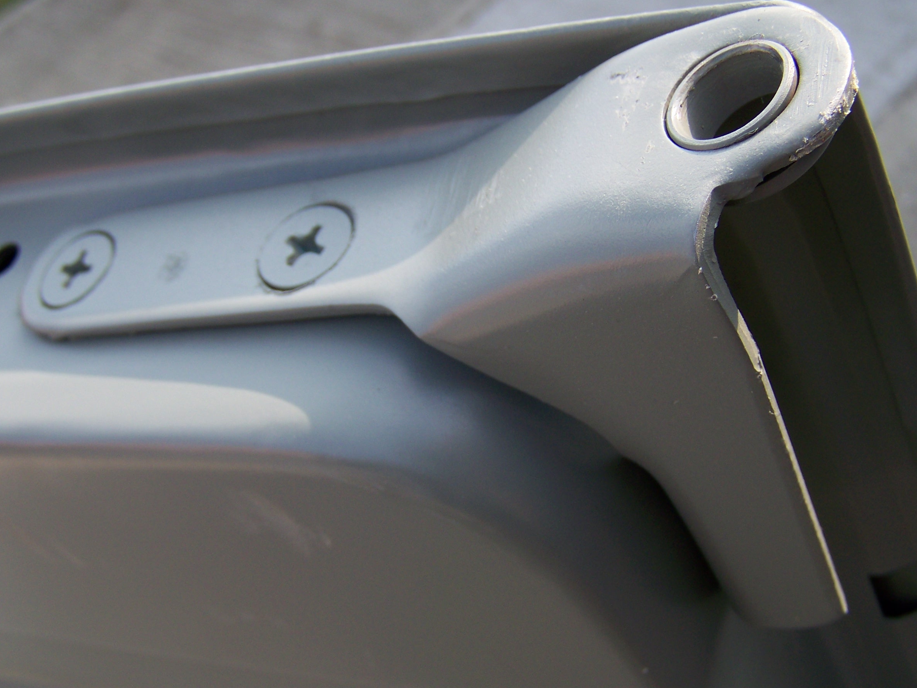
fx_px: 1298
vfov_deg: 29.7
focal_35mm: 49
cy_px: 355
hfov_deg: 38.9
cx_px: 444
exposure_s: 1/320
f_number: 2.8
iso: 64
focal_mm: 6.3
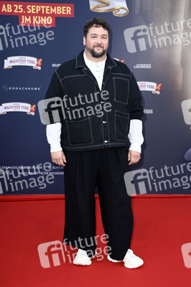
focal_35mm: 52
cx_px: 96
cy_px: 144
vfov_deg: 38.2
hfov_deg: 25.9
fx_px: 415
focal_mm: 52
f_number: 5.6
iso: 640
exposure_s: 1/250
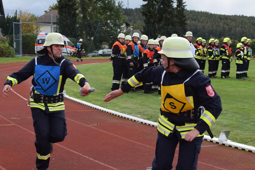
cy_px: 85
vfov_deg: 28.1
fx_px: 340
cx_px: 128
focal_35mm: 48
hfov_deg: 41.1
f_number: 8
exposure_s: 1/250
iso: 200
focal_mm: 32
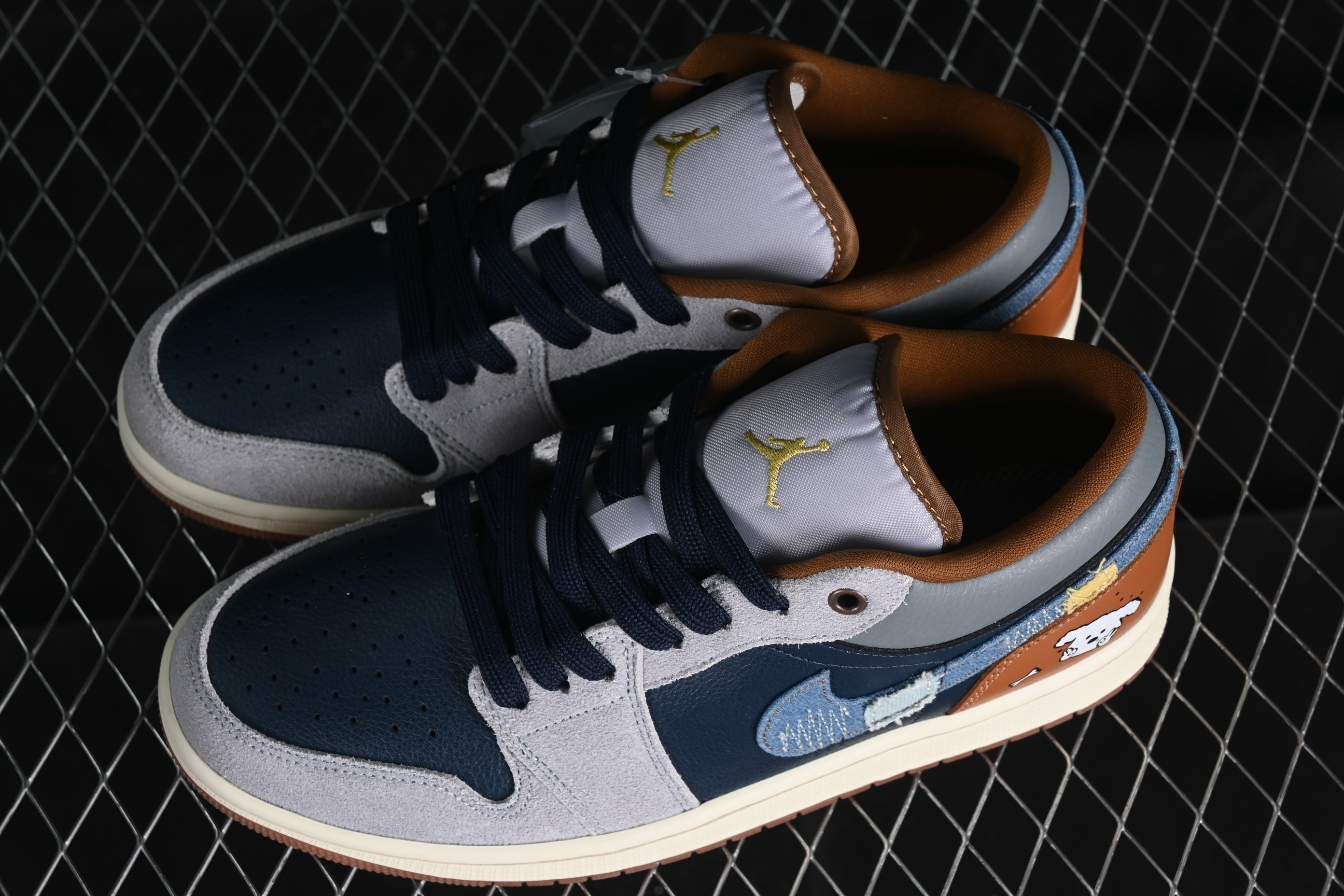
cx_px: 672
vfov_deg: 18.2
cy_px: 448
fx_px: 2800
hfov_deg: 27.0
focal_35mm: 75
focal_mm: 50
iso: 160
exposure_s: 1/60
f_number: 7.1
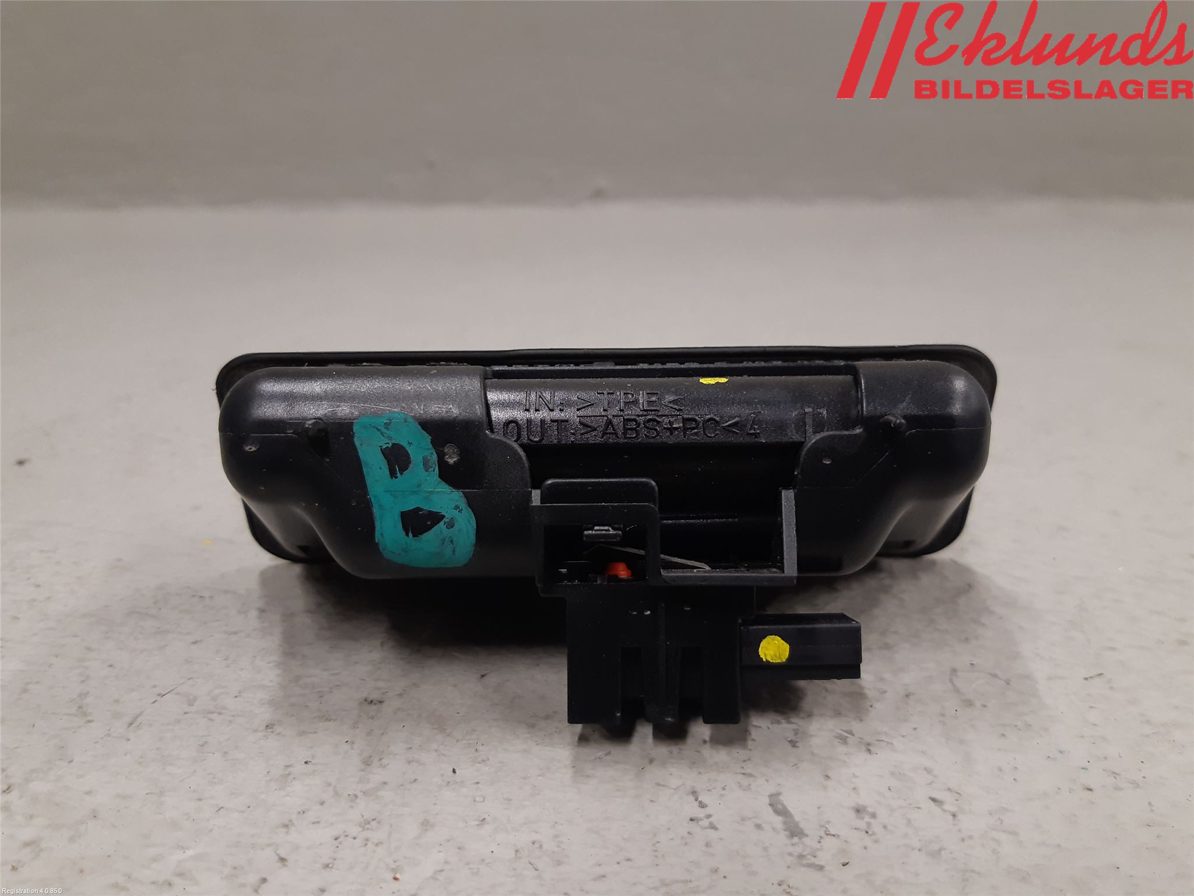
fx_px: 897
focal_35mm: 26
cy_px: 448
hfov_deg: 67.3
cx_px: 597
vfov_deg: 53.1
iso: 125
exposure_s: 1/50
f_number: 1.7
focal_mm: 3.93
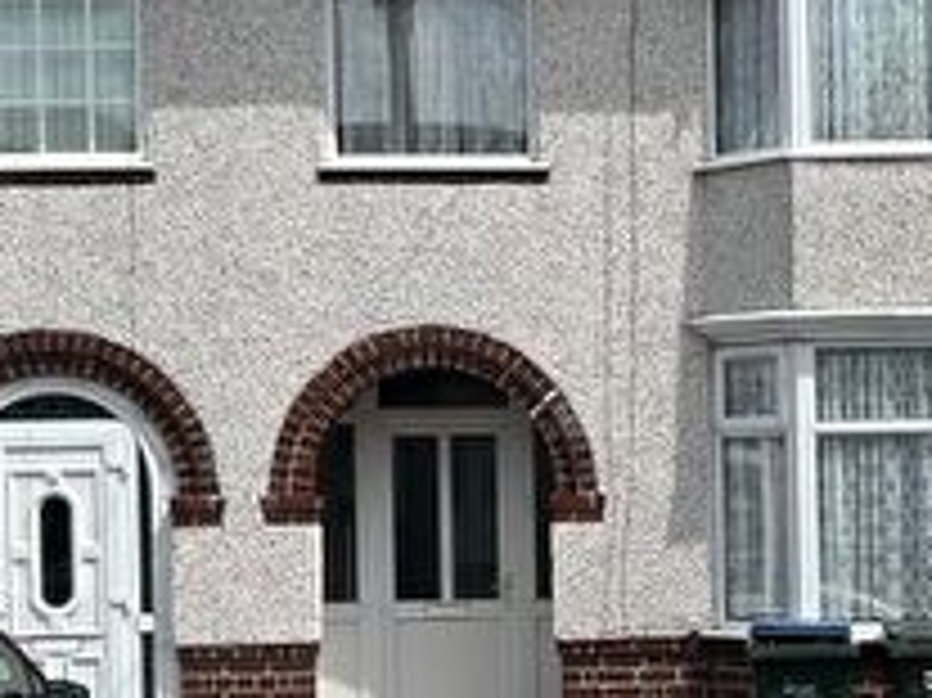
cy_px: 520
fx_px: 2368
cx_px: 698
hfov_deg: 22.1
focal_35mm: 88
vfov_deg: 16.7
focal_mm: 5.7
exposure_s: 1/5076
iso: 50
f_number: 1.5
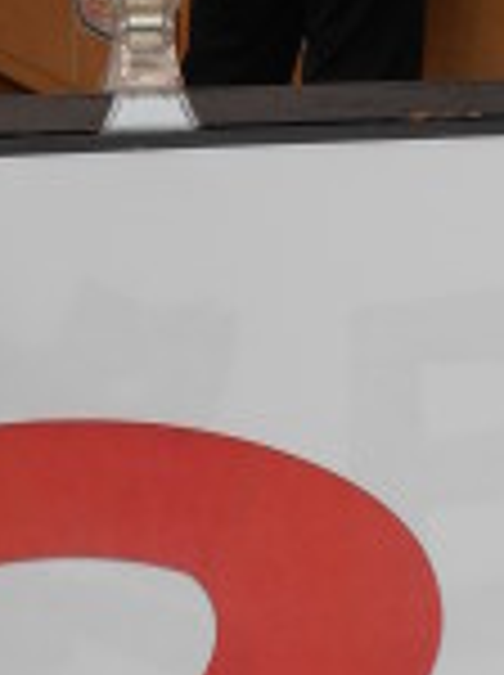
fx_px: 2161
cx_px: 122
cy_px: 189
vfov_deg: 17.7
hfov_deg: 13.3
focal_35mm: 111
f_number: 3.2
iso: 80
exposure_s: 1/40
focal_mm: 4.6
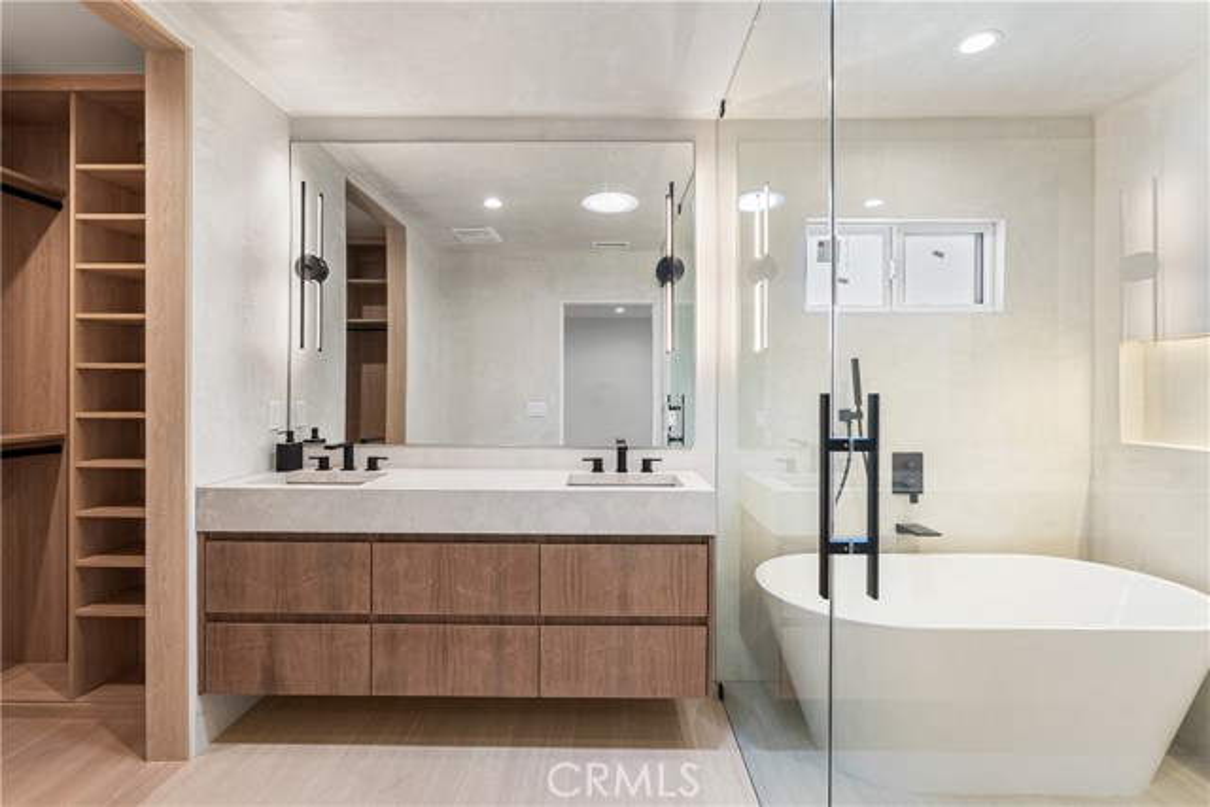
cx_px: 605
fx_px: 538
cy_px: 404
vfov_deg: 73.8
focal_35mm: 16
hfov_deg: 96.7
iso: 100
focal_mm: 16
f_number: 8
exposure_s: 1/2
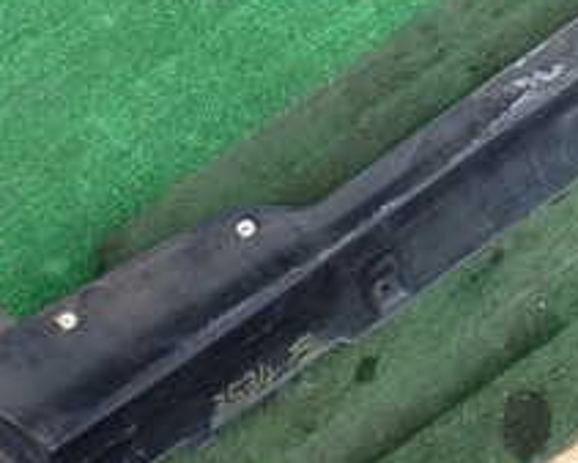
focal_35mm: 100
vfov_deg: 15.1
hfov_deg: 18.3
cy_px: -33
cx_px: 668
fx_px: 1711
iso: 320
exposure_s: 1/125
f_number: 2.5
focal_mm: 6.37
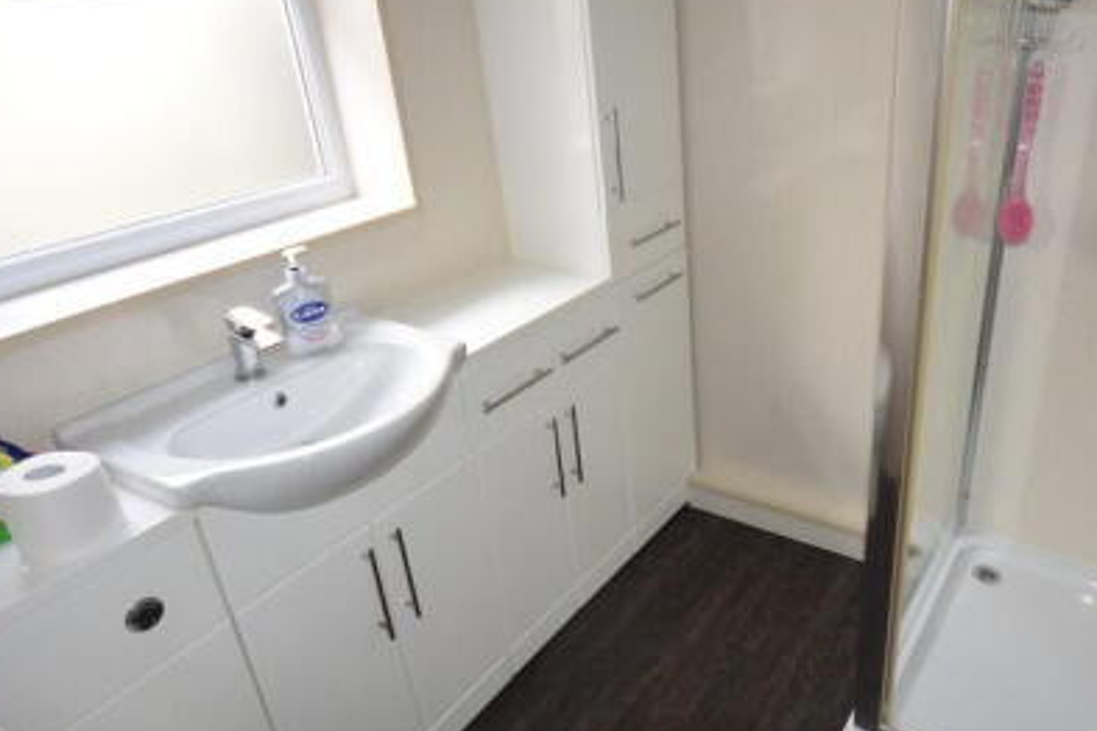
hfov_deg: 70.1
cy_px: 372
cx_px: 702
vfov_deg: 51.3
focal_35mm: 25
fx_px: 762
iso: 800
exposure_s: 1/125
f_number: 5.6
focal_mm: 10
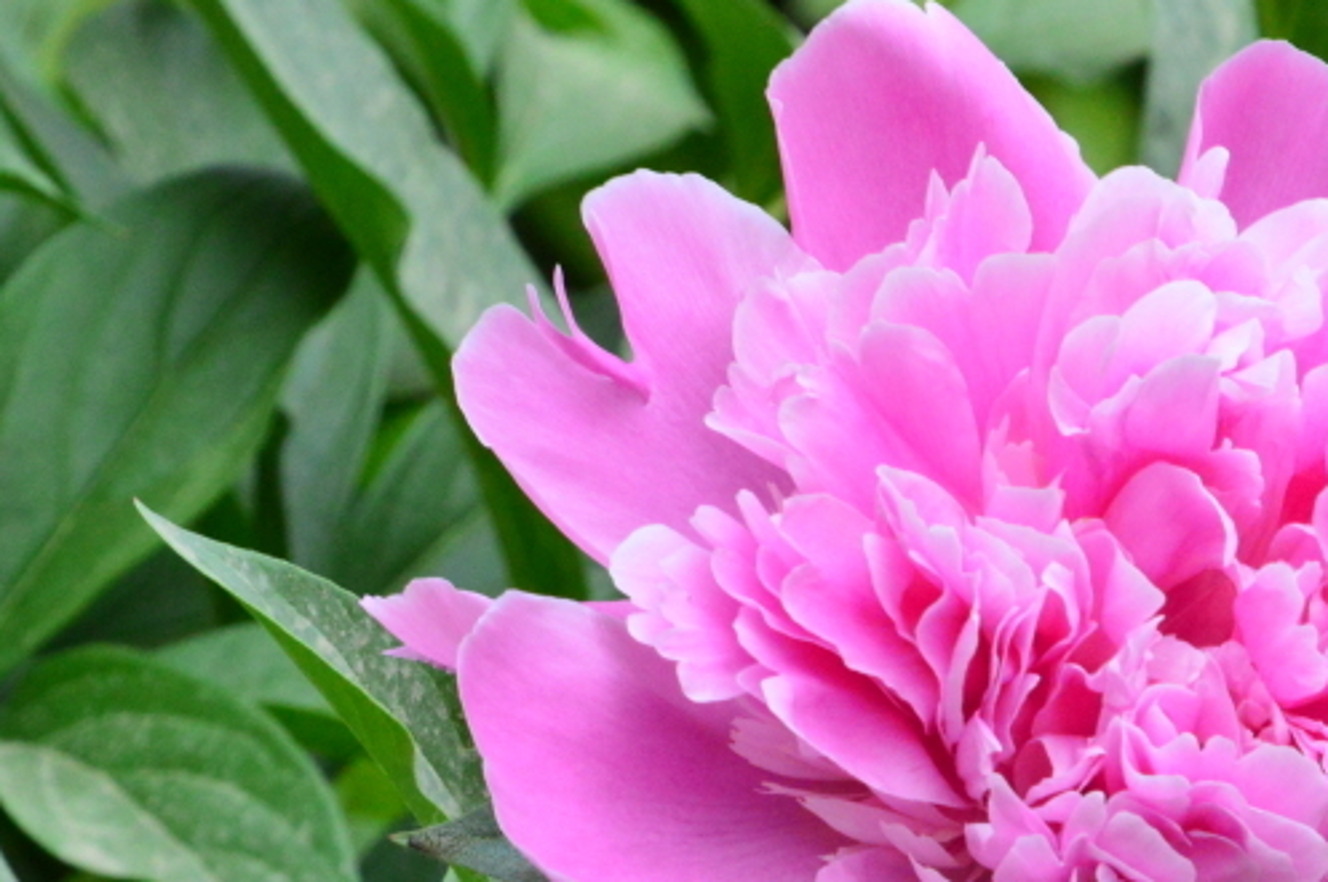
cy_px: 675
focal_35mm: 742
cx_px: 609
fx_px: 27336
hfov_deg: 2.8
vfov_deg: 1.8
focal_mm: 240
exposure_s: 1/250
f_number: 20
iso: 2500
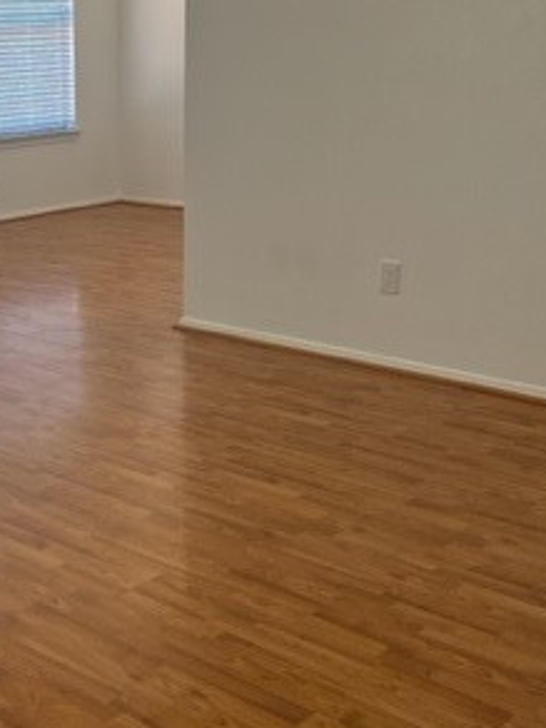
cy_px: 319
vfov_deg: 33.7
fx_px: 1199
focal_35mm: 57
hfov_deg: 24.5
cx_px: 5
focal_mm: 5.7
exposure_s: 1/131
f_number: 1.5
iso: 64
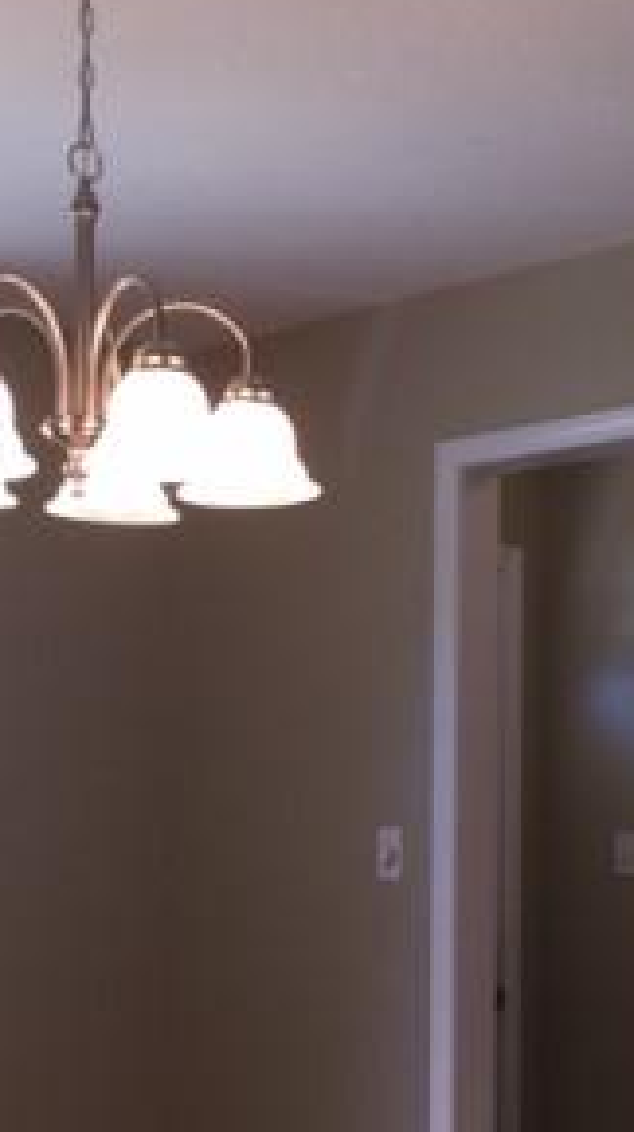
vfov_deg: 29.6
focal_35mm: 70
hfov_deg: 17.2
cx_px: 247
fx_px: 2098
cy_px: 885
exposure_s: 1/30
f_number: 2.2
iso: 32
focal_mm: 4.15
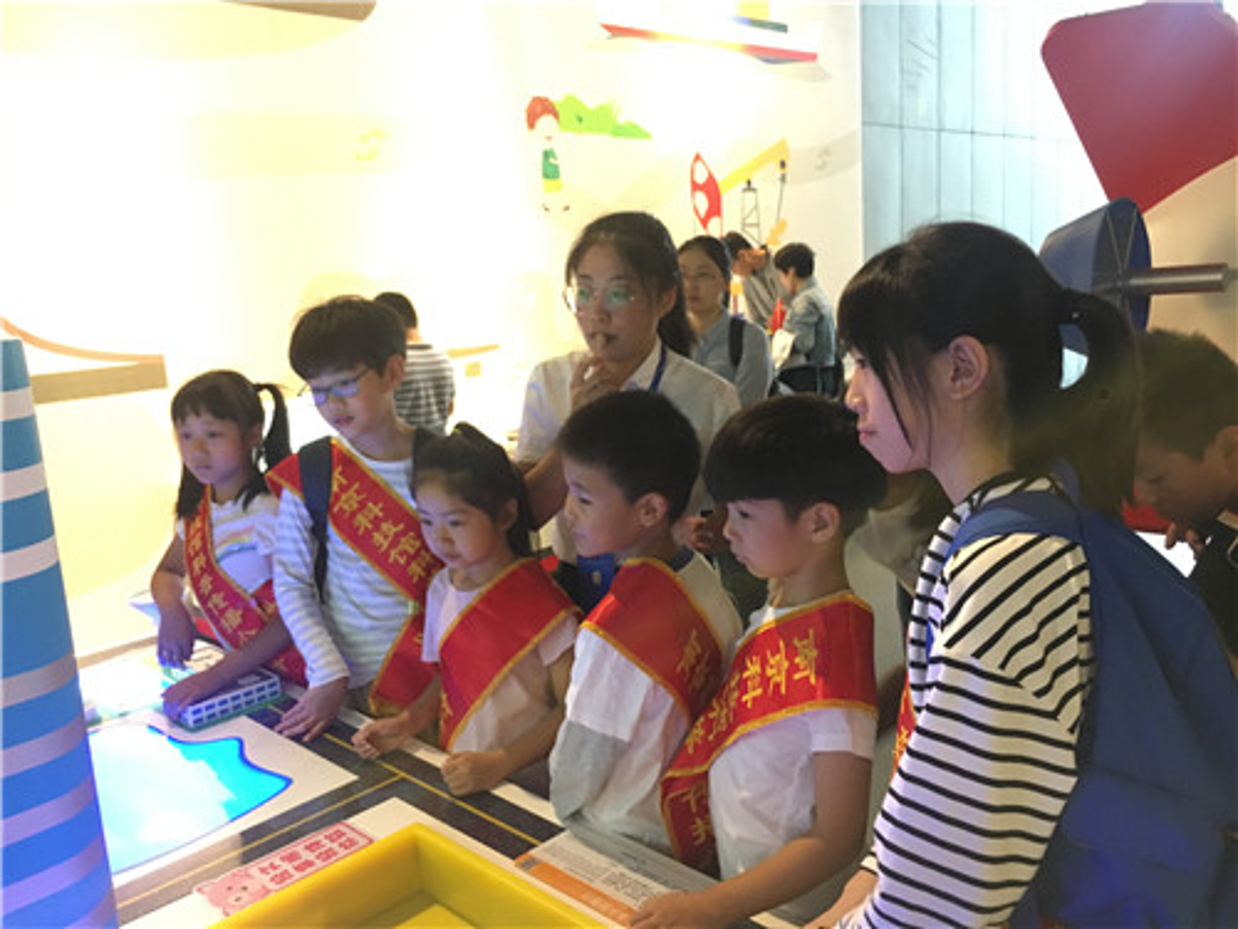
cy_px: 464
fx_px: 1037
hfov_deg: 61.7
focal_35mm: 29
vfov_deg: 48.2
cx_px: 619
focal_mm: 4.15
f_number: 2.2
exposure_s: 1/17
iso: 400
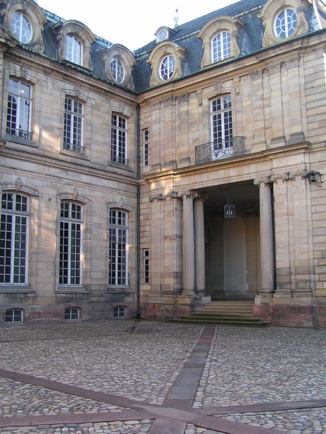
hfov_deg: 37.7
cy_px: 217
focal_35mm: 38
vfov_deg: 49.0
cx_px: 163
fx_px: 477
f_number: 3.5
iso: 50
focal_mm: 5.8
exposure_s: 1/50
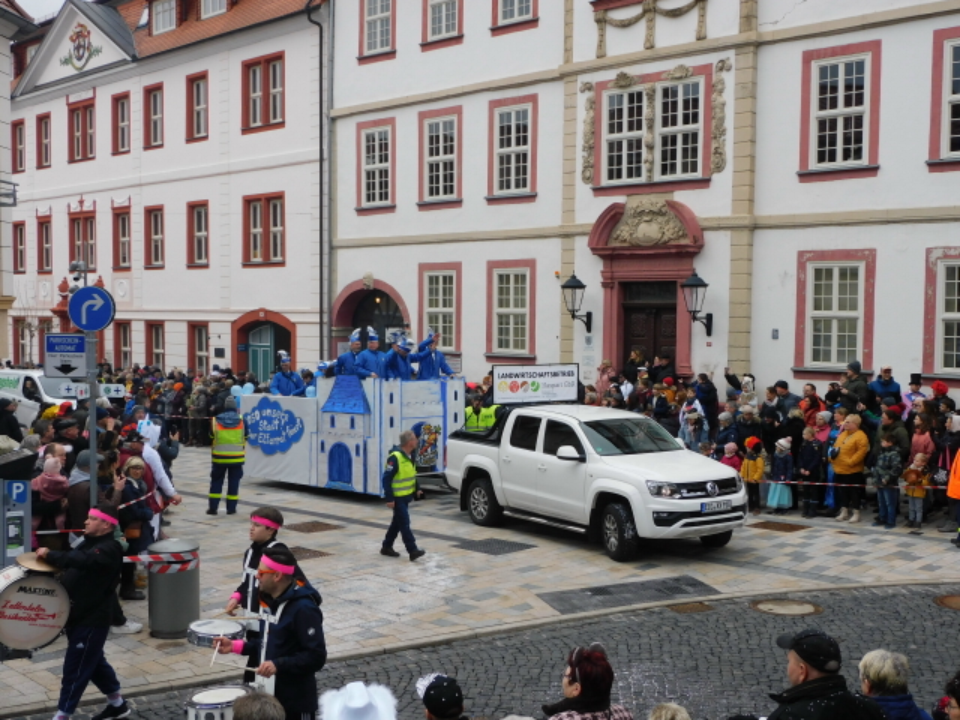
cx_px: 480
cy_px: 360
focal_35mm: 40
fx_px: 1109
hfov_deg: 46.8
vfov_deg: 36.0
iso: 125
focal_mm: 7.2
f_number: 3.8
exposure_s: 1/400
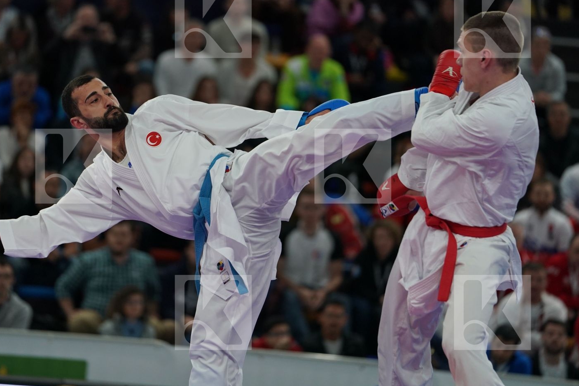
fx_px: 4118
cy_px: 166
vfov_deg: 5.4
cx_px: 213
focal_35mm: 256
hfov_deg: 8.0
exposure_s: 1/1000
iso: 1250
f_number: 2.8
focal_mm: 200
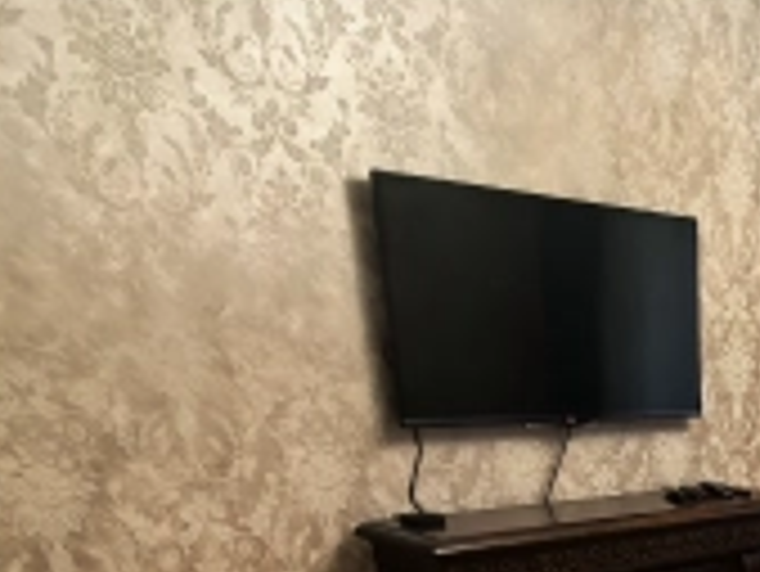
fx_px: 1055
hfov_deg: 32.8
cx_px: 904
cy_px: 734
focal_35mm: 48
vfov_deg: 26.1
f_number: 2.2
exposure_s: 1/50
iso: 200
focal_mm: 1.76
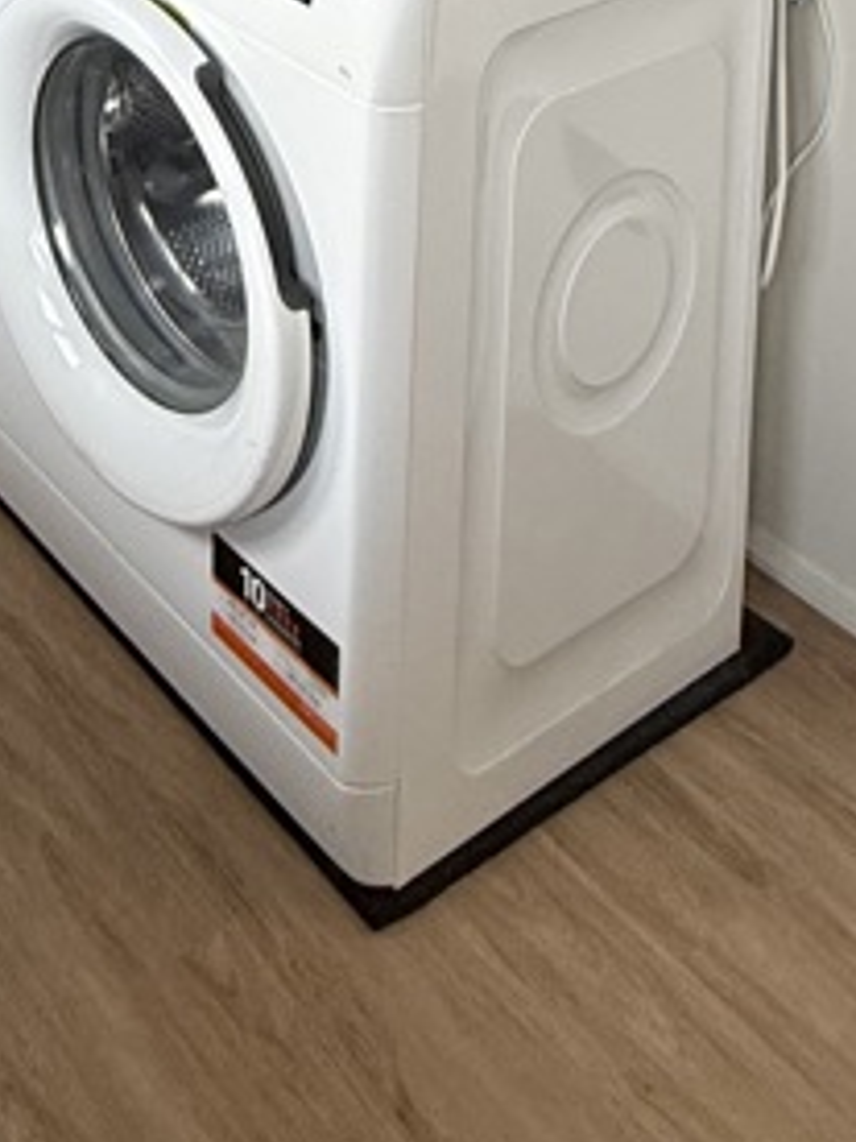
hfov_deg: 24.8
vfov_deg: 25.4
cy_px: -654
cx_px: -219
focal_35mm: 52
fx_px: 1715
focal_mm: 2.22
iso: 160
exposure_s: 1/99
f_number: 2.2
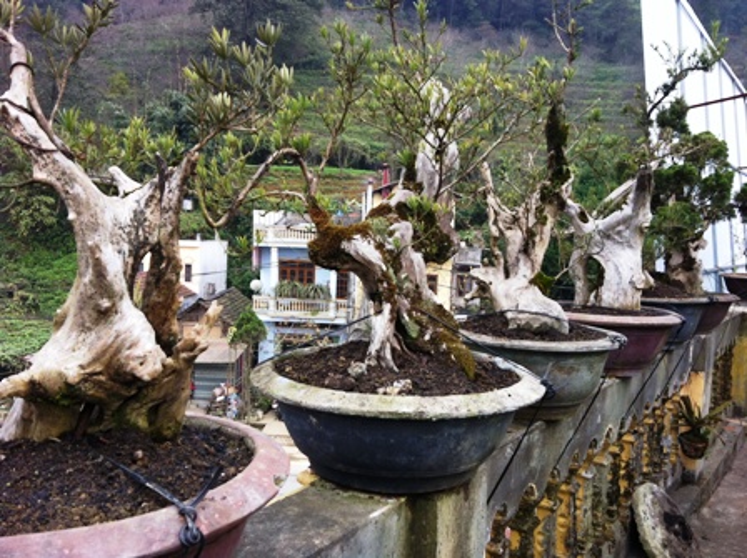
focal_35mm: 35
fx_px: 754
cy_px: 279
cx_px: 374
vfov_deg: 40.6
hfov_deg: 52.7
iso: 80
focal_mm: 3.85
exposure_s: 1/164
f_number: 2.8
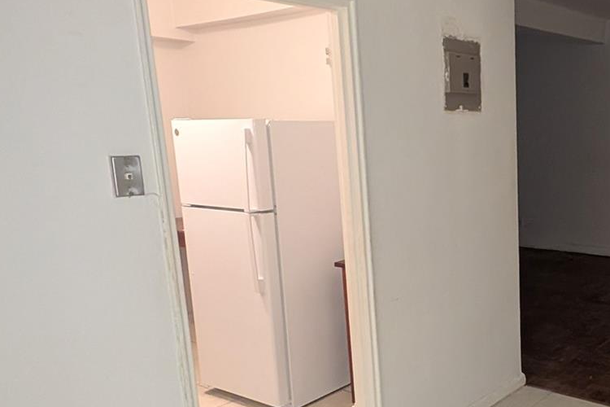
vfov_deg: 38.7
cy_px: 244
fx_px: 576
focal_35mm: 34
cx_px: 511
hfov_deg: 51.3
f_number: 1.95
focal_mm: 2.23
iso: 560
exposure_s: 1/24
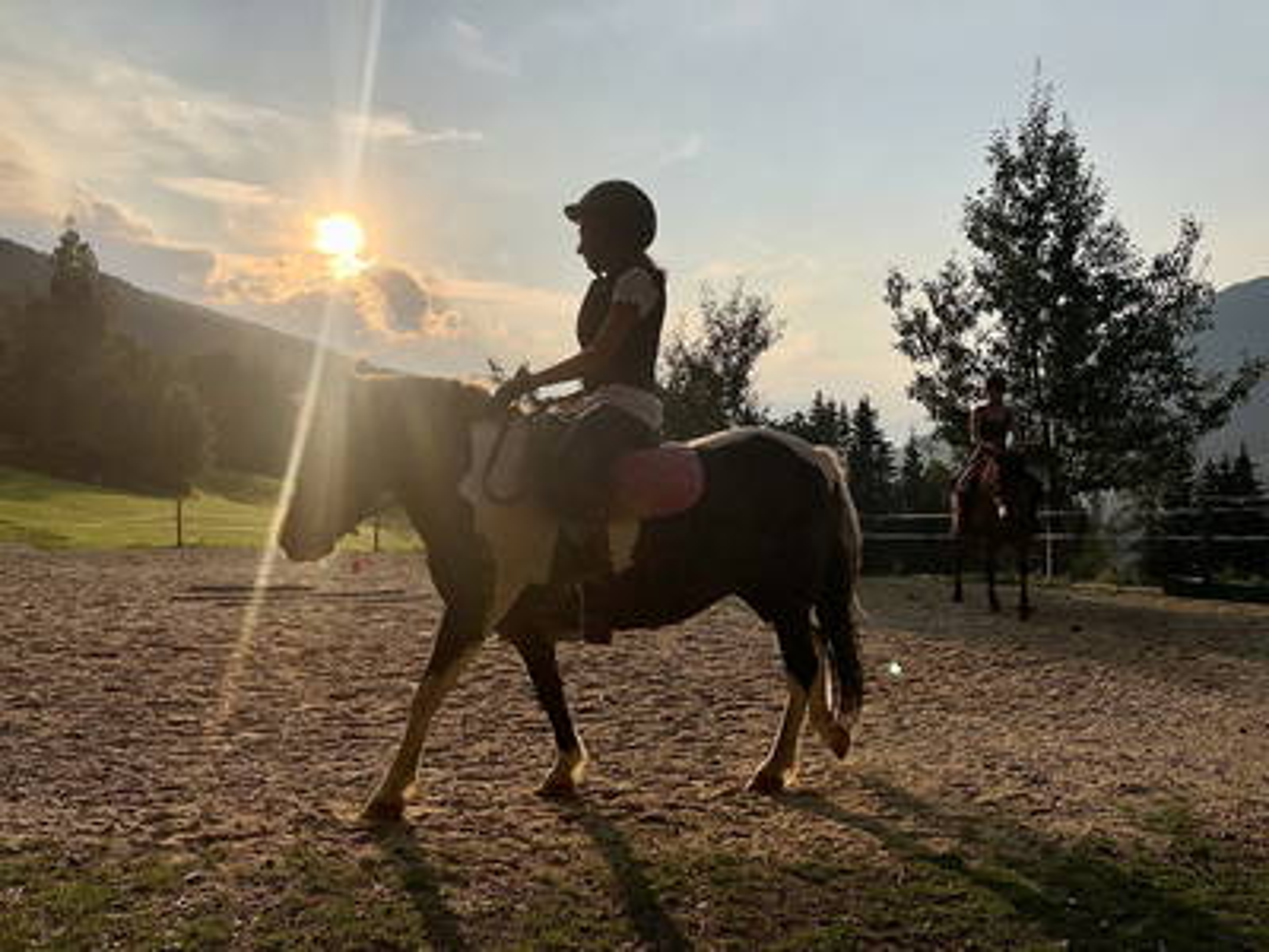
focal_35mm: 28
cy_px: 476
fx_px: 1026
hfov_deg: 63.4
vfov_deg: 49.7
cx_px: 634
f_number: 1.8
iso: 25
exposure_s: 1/4367
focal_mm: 4
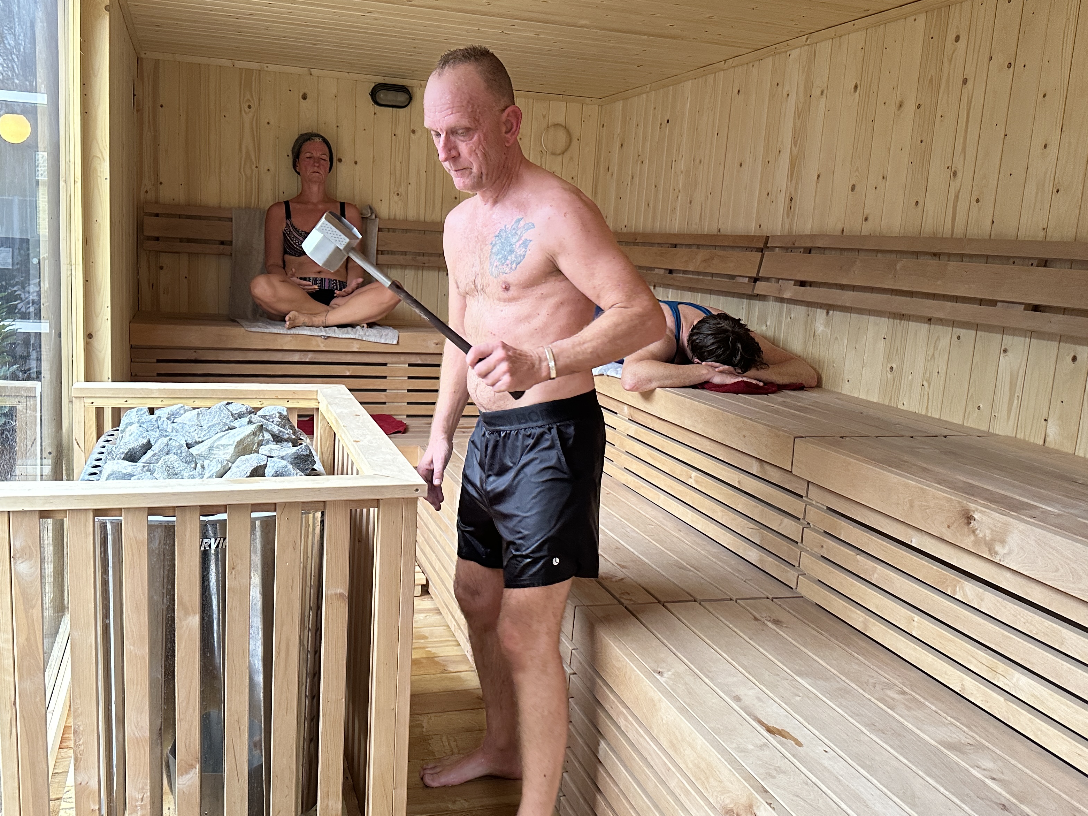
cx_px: 490
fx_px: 974
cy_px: 409
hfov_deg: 58.2
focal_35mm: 31
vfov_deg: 45.4
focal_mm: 6.86
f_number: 1.78
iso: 320
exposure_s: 1/60
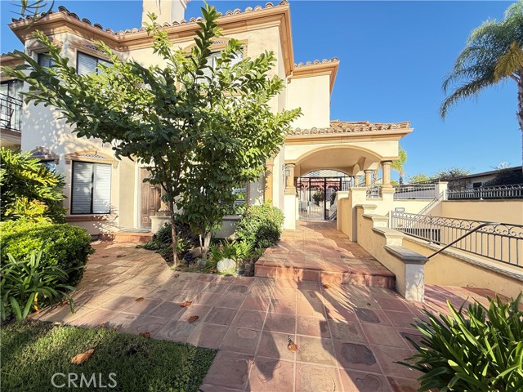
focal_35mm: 14
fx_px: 212
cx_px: 262
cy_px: 196
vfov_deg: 85.7
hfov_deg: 102.1
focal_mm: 2.22
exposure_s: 1/228
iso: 64
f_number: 2.2
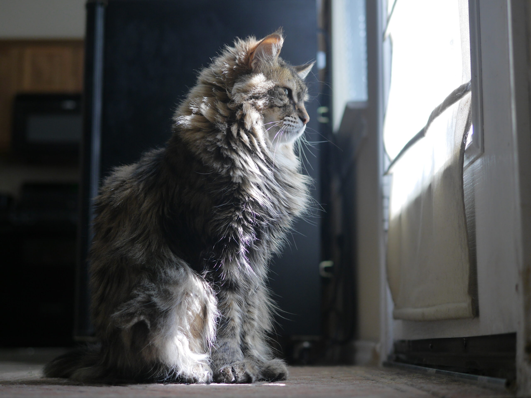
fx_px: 767
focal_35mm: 50
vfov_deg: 29.1
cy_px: 199
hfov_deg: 38.2
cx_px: 266
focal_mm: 25
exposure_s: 1/200
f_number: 2
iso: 200
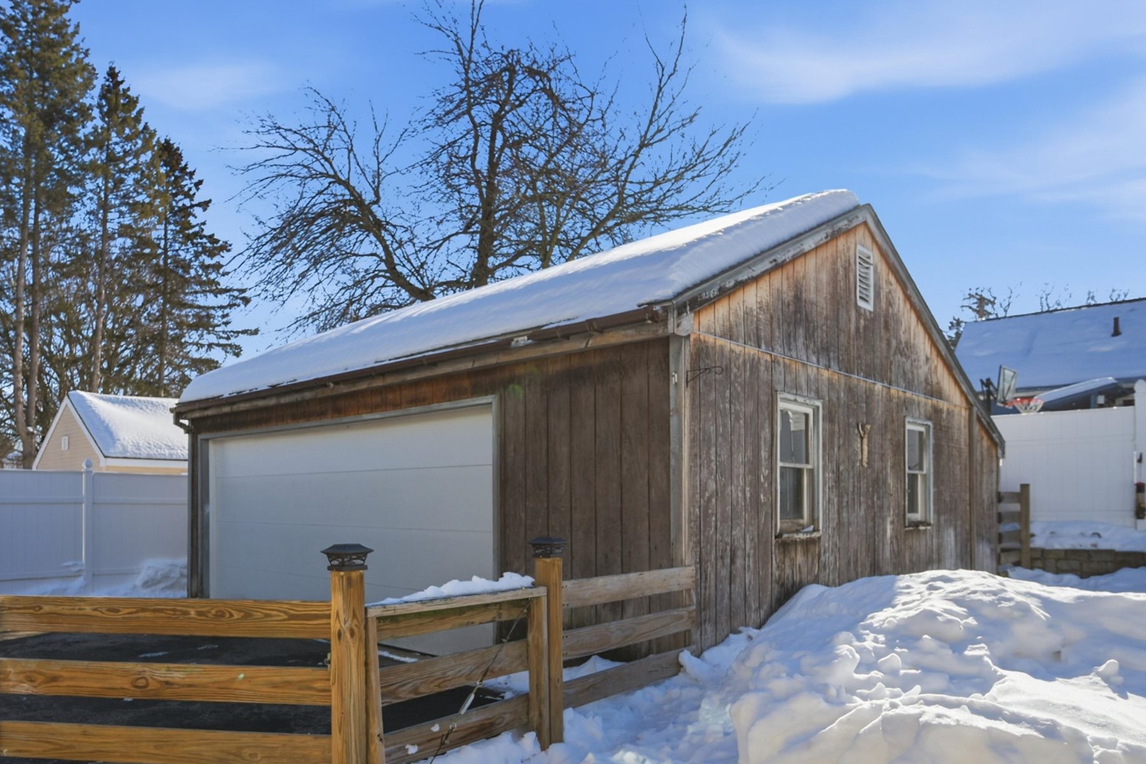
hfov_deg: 72.0
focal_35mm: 24
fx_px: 764
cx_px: 403
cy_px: 500
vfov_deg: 52.3
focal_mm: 14
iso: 250
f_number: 4.5
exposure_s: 1/5000
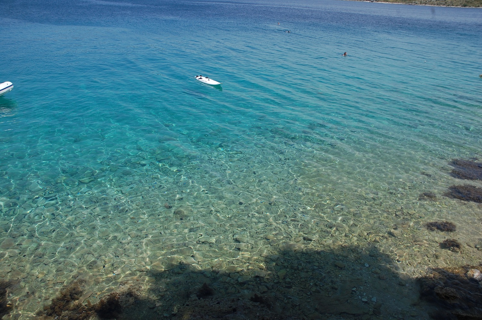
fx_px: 361
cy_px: 160
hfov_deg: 67.4
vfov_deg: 47.8
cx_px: 241
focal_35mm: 27
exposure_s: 1/400
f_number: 10
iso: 200
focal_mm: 18
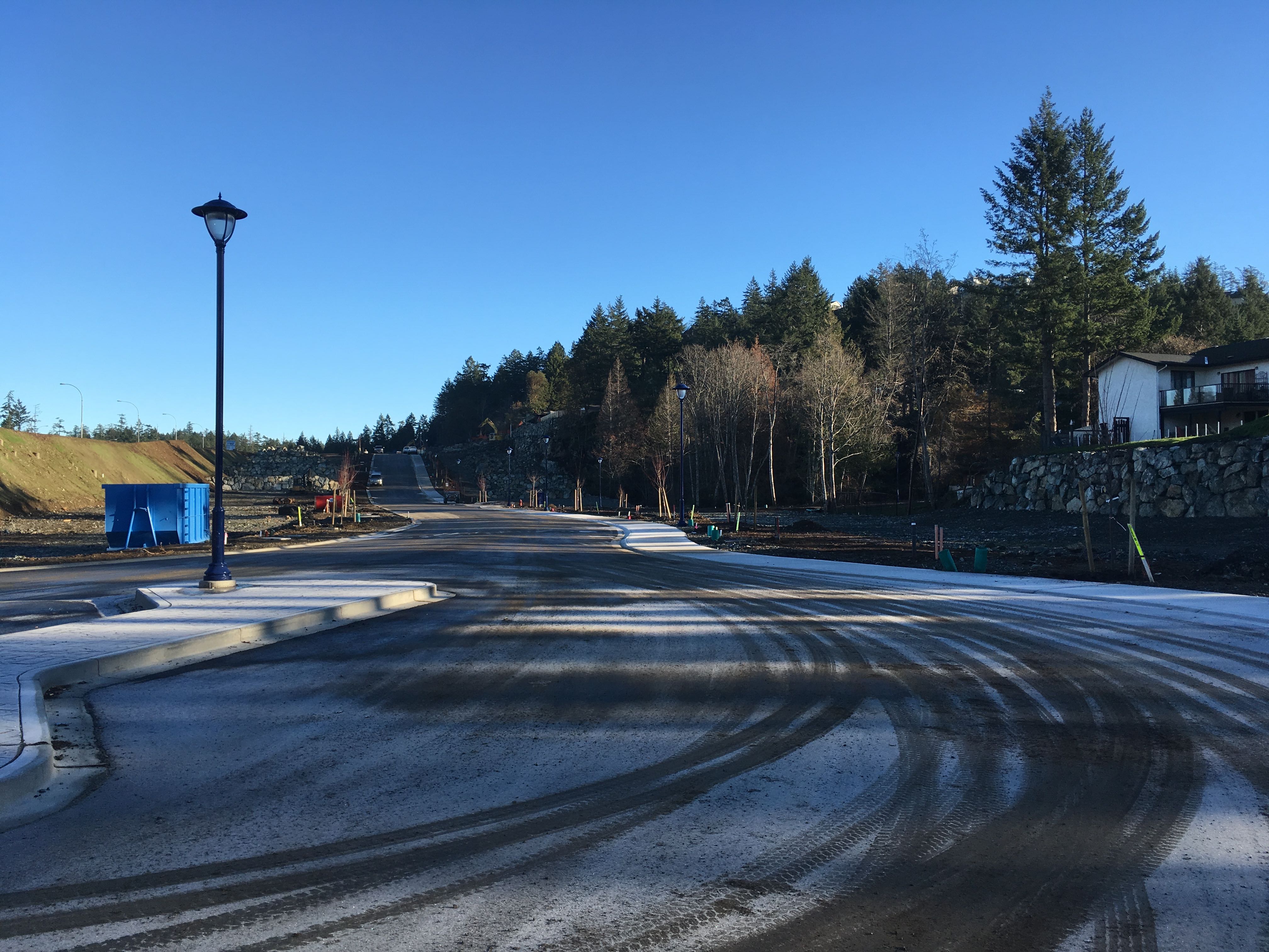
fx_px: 1063
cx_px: 634
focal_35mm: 29
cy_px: 476
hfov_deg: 61.7
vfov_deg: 48.2
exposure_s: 1/610
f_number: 2.2
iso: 25
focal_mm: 4.15
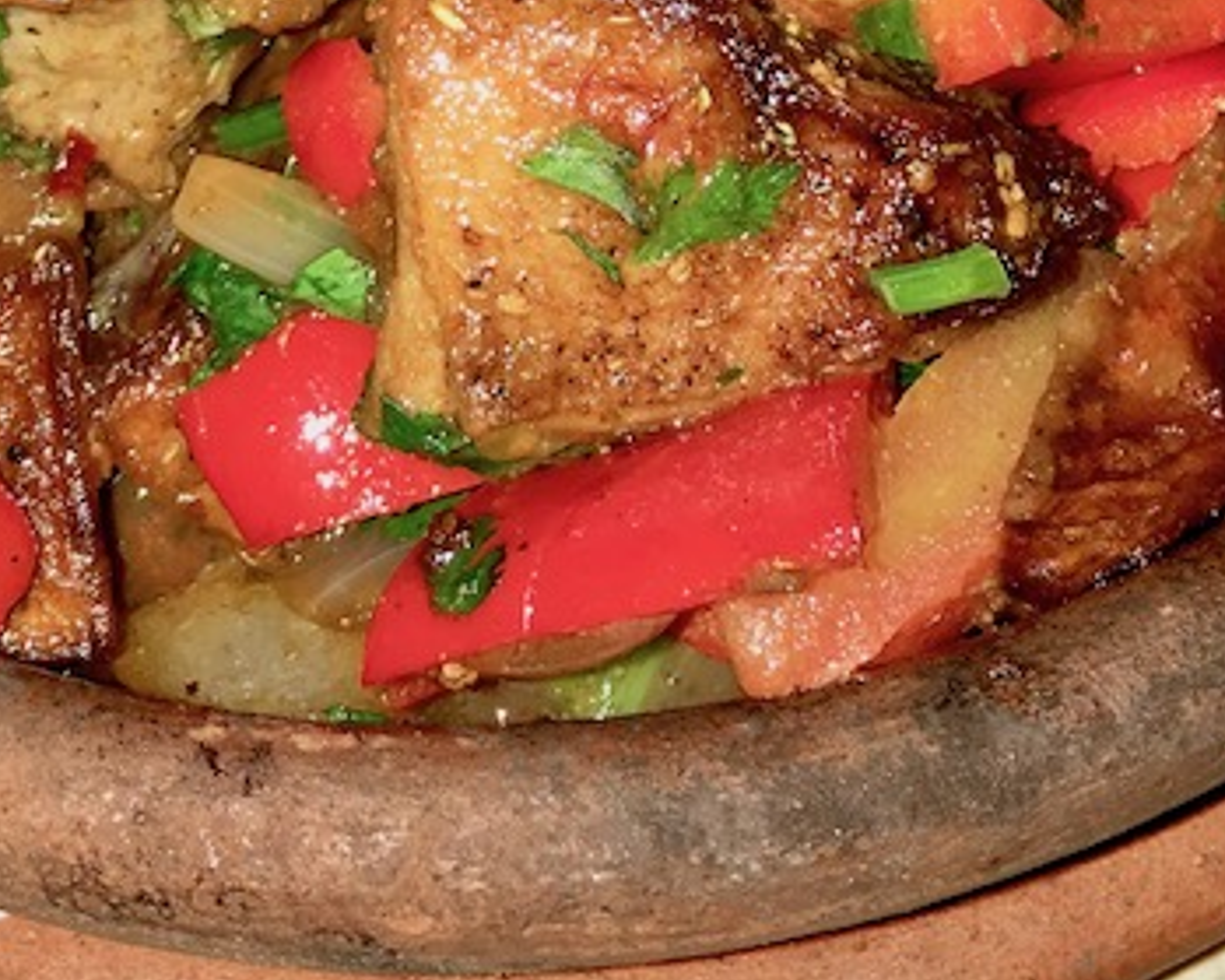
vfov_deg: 17.1
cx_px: 534
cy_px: -390
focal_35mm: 83
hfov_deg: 23.0
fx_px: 3008
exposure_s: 1/44
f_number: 2.2
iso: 25
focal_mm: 4.15
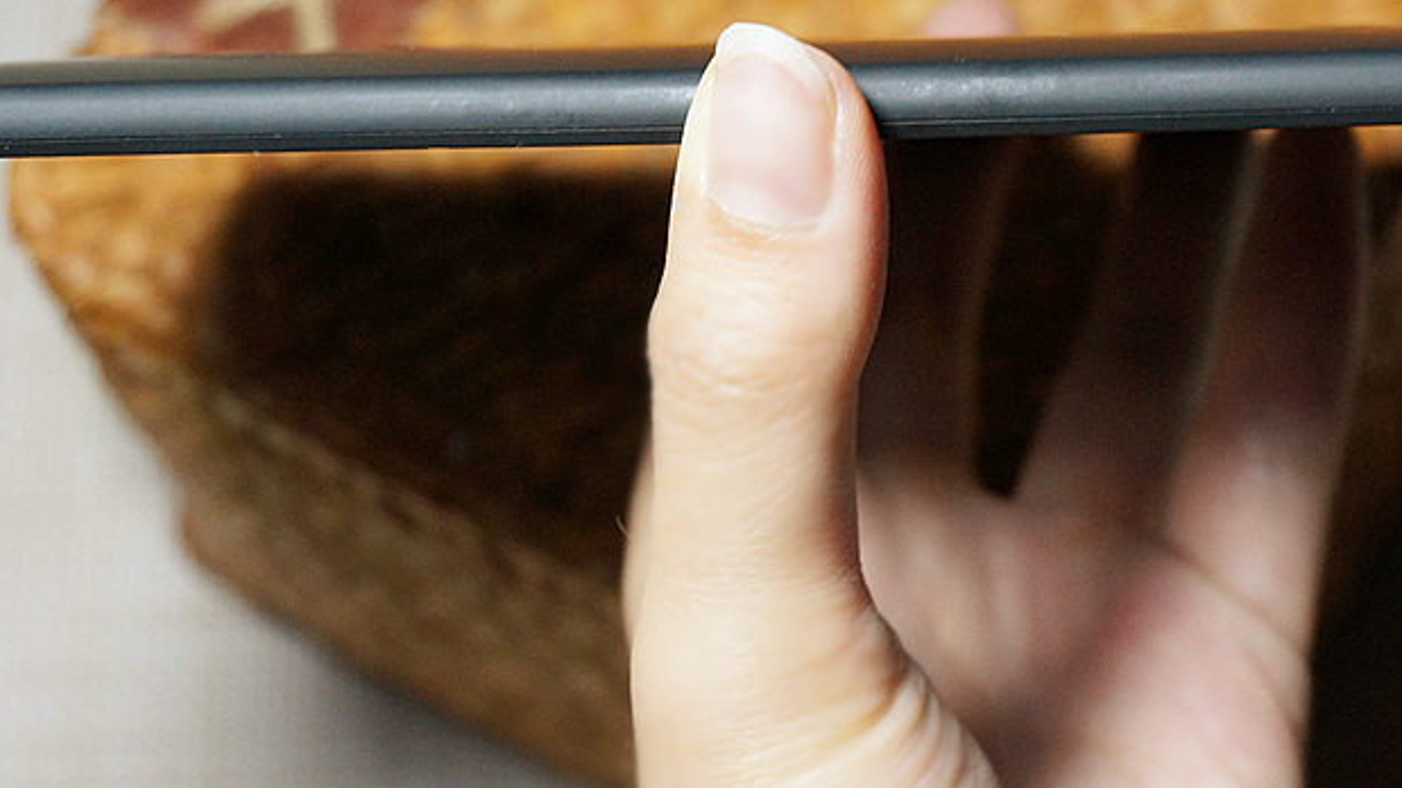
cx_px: 872
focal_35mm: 94
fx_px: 3488
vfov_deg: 12.8
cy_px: 177
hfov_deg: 22.7
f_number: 5.6
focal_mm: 37
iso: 1250
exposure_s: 1/60
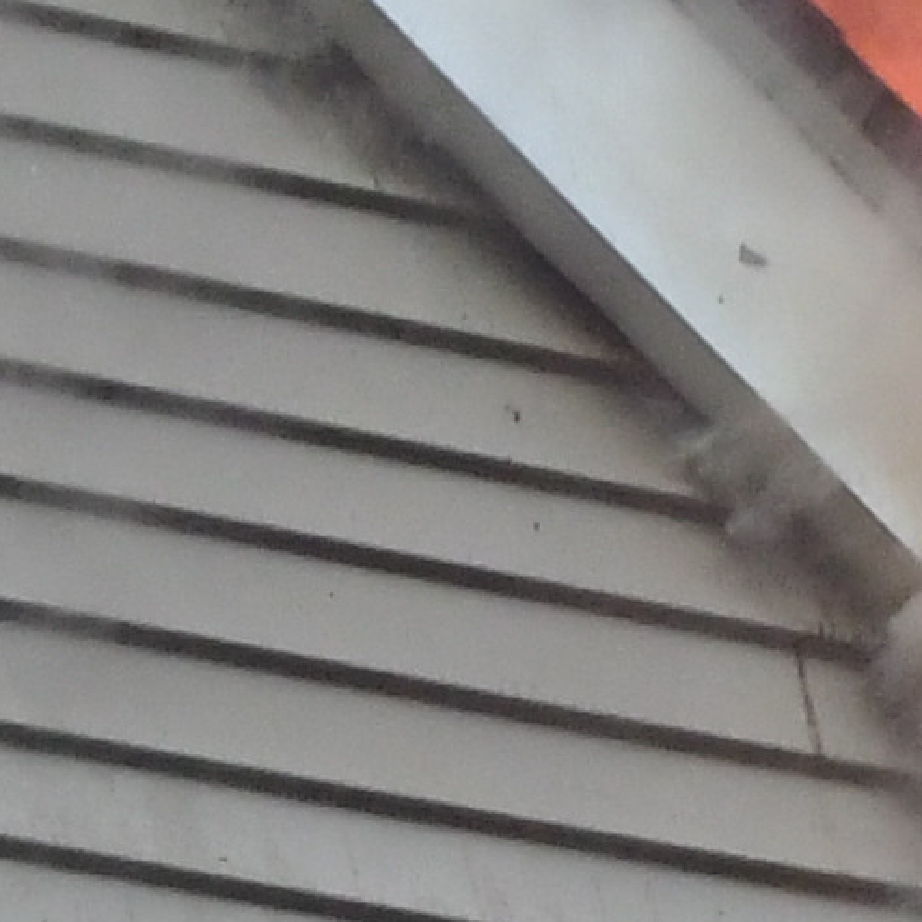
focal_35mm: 1004
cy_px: -7
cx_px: 1837
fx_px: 30255
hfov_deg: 1.7
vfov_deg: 1.7
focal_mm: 70
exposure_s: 1/200
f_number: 5.6
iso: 1000
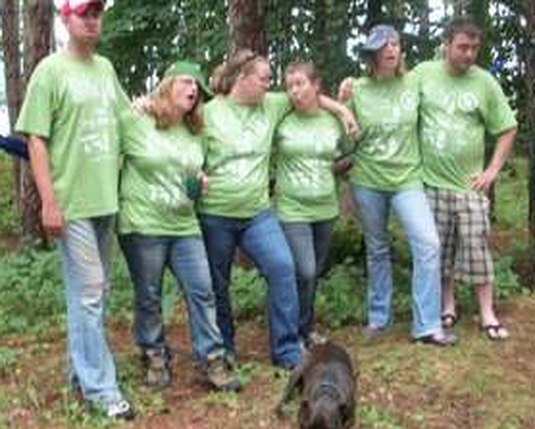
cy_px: 236
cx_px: 215
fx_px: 761
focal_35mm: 48
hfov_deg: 38.6
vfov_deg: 31.5
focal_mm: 6.3
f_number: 3.1
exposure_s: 1/50
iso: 80
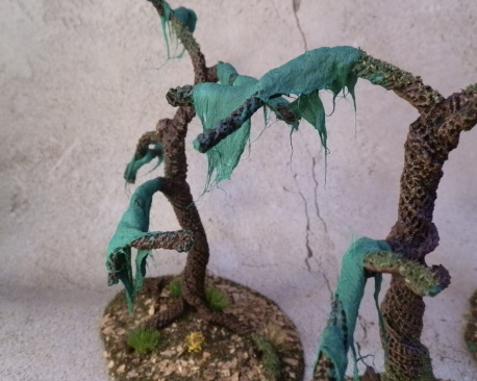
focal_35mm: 32
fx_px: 452
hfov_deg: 55.7
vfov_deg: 45.8
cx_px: 230
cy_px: 186
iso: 400
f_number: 3.1
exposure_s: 1/125
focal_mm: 5
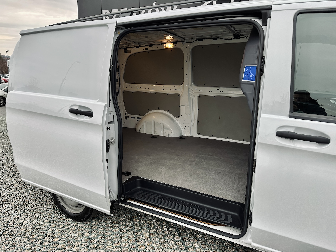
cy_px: 126
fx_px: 233
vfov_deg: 56.8
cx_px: 168
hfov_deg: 71.6
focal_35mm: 24
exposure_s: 1/121
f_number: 1.78
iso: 64
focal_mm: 6.86
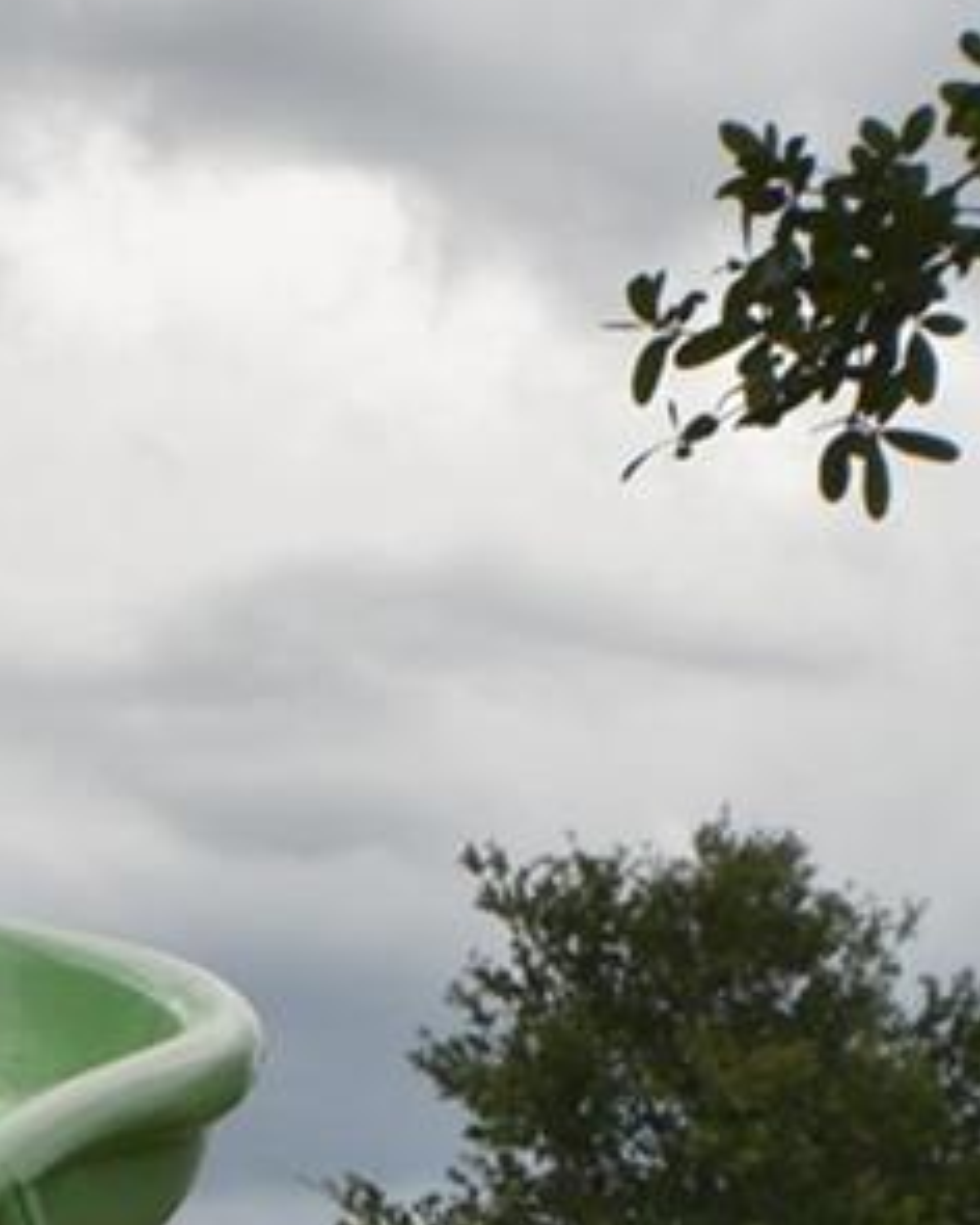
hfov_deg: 7.5
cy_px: 1682
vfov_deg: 10.3
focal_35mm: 183
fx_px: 6635
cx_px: -1939
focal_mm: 24
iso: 100
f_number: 8
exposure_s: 1/200
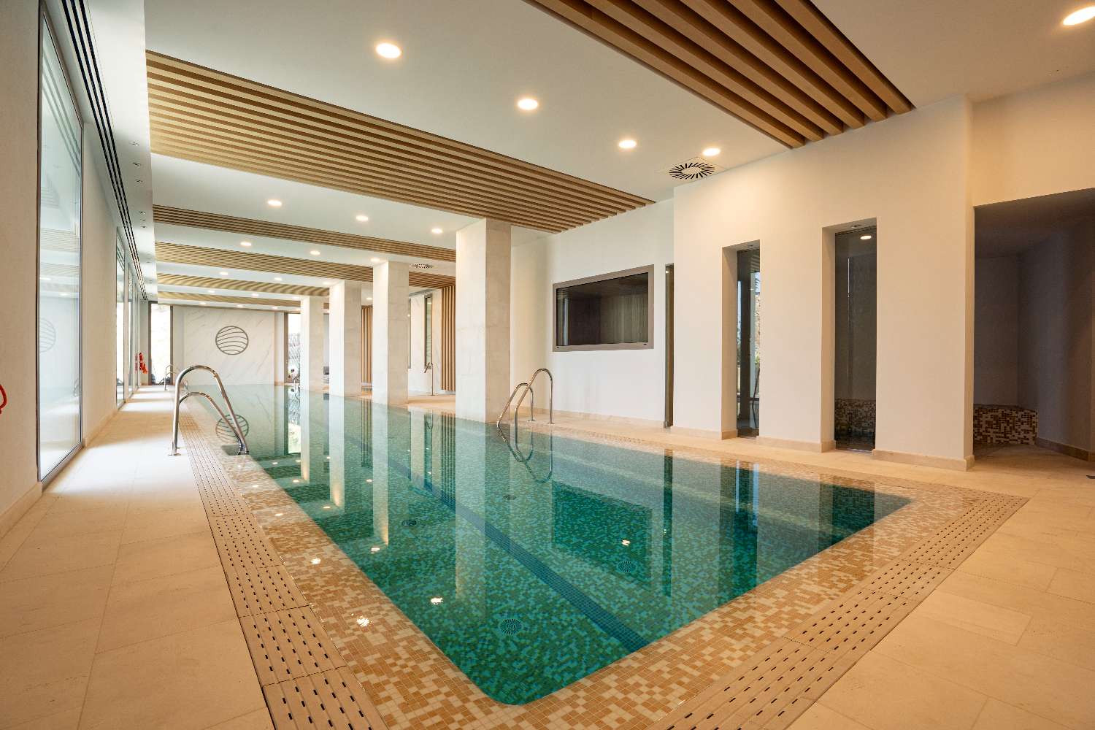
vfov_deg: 73.7
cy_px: 365
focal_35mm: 16
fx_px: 487
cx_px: 548
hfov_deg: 96.7
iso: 100
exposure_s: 1/50
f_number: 7.1
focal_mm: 16
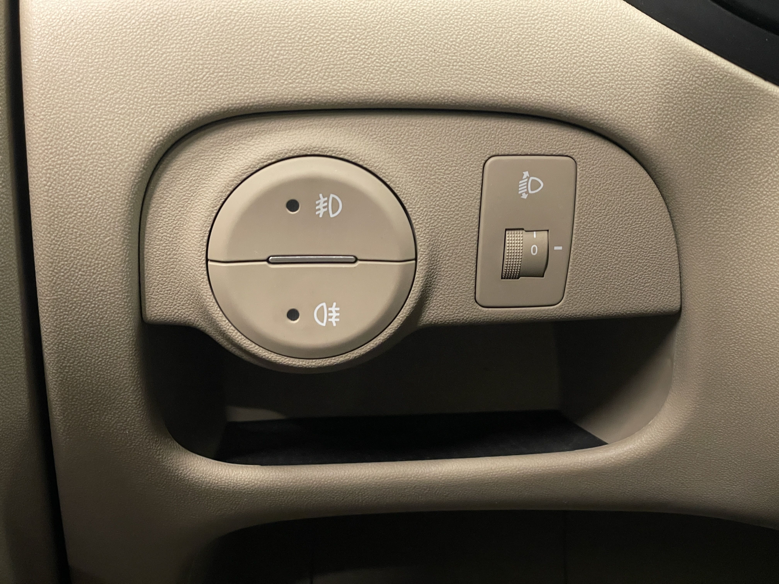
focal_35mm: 52
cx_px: 390
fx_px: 1170
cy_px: 292
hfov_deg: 36.8
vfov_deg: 28.0
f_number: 2
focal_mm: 6
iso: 500
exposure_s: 1/50
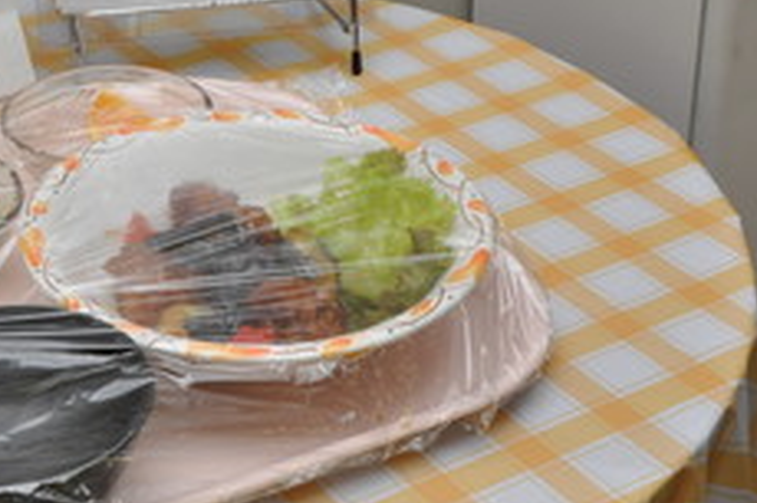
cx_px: 86
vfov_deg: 15.3
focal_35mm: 88
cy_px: 56
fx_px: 1851
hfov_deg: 22.6
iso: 800
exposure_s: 1/30
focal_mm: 27
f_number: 9
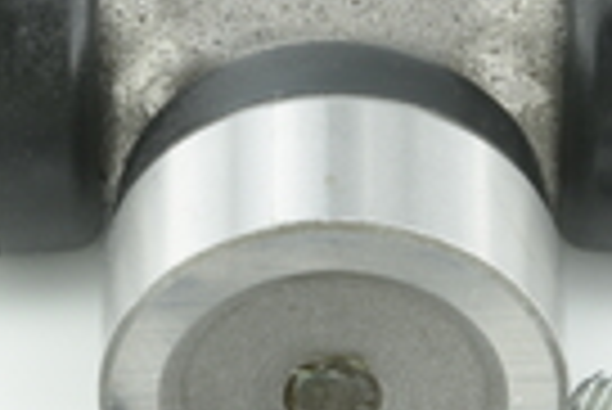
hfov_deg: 6.5
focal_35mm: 318
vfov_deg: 4.3
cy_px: 405
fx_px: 5412
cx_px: 306
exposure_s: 1/2
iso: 64
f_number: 29
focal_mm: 60
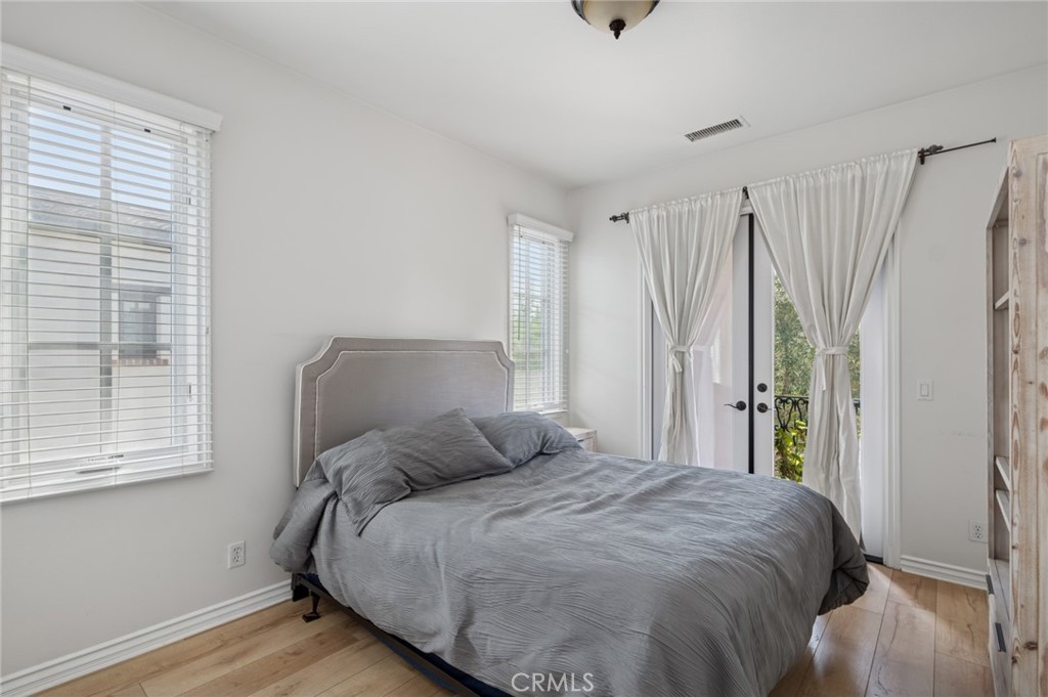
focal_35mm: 16
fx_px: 465
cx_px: 524
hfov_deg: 96.8
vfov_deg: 73.7
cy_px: 348
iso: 100
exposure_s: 1/6
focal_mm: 16
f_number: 9
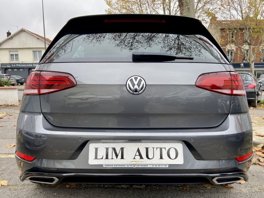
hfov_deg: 67.3
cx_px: 132
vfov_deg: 53.1
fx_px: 198
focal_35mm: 26
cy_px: 99
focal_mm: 4.25
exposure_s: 1/165
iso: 32
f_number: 1.8
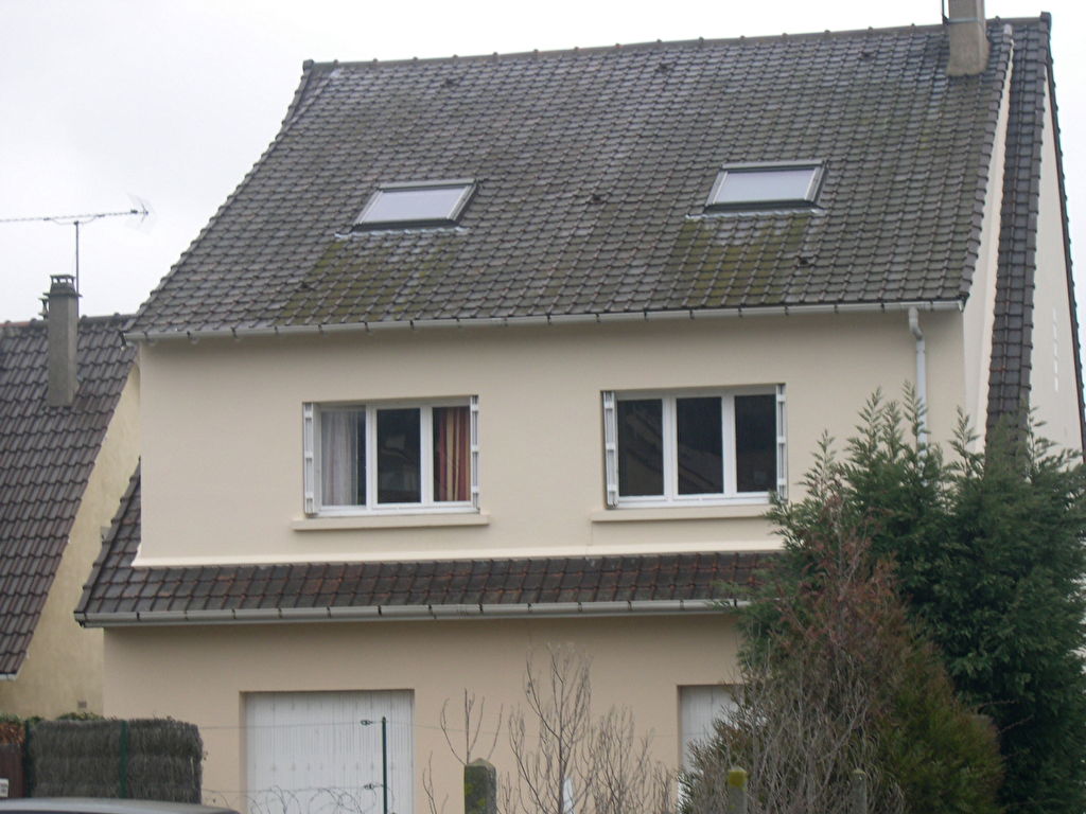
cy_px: 407
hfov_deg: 21.3
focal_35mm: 92
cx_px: 543
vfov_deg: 16.1
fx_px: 2886
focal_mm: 19.5
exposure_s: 1/81.2
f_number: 4.5
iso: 100
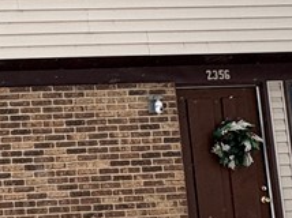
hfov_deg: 26.1
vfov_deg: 21.9
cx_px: -53
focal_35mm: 67
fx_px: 565
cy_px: 117
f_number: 2.2
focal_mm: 2.22
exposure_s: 1/600
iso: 40
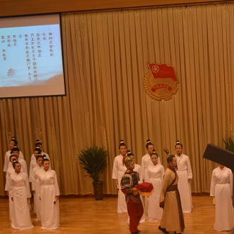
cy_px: 120
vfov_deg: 25.0
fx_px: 528
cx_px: 206
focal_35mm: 69
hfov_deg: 24.4
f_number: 4.2
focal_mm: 30
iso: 400
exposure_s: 1/25
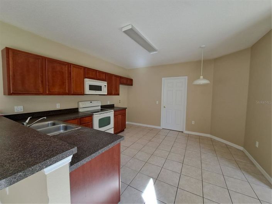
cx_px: 136
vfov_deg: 89.9
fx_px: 102
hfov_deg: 106.2
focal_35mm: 13
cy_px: 102
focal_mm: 1.74
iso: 64
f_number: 2.2
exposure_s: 1/40
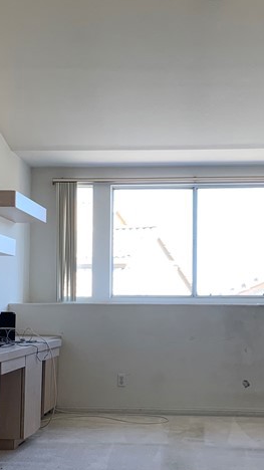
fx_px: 772
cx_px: 137
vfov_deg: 33.8
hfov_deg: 19.4
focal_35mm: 62
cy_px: 272
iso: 50
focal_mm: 4.25
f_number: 1.8
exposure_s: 1/120
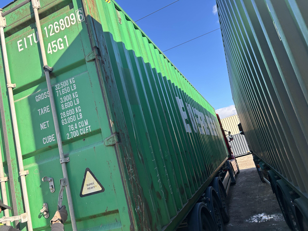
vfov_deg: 53.1
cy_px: 116
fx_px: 231
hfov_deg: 67.3
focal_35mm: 26
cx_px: 154
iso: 50
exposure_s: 1/1038
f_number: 1.5
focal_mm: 5.7
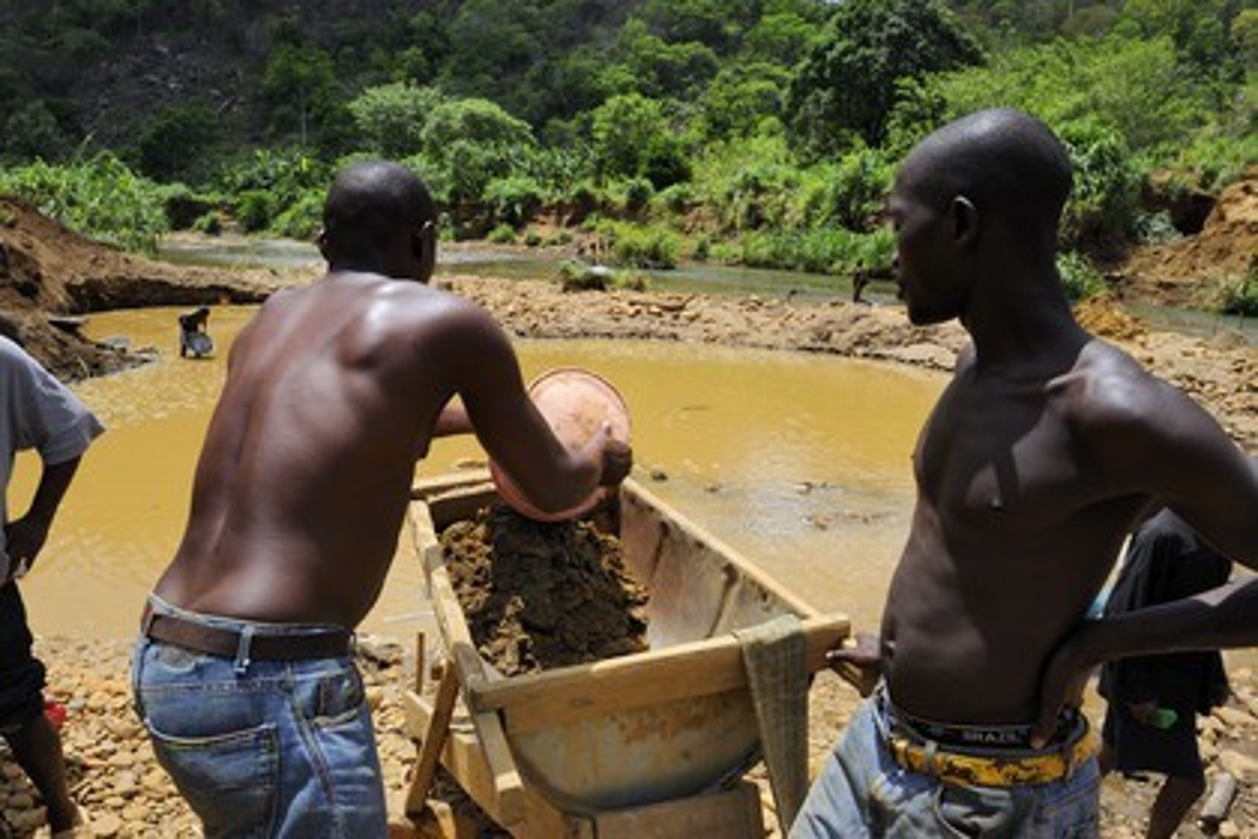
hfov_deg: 73.7
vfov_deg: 53.1
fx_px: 839
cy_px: 420
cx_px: 629
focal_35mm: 24
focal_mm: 24
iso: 400
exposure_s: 1/250
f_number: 14
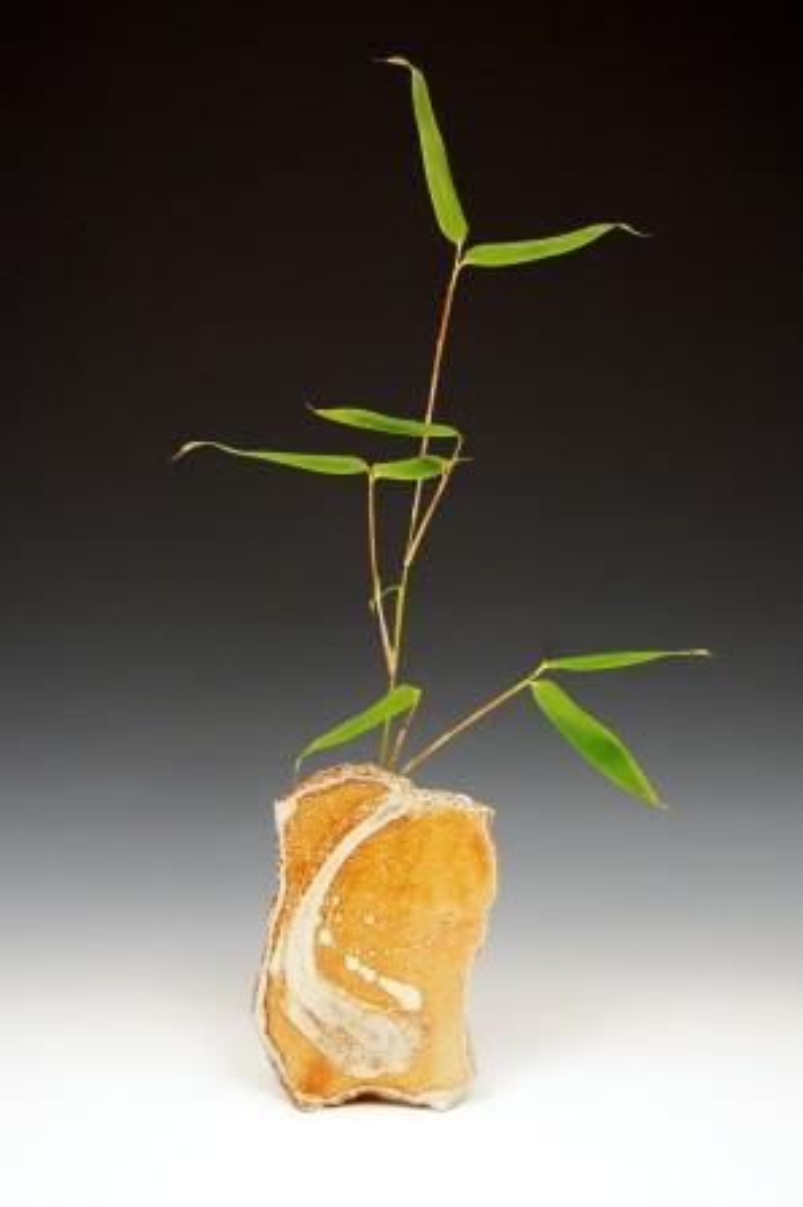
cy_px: 604
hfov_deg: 23.7
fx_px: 1910
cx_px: 402
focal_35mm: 57
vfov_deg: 35.1
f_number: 5
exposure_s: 1/100
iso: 800
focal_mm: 38
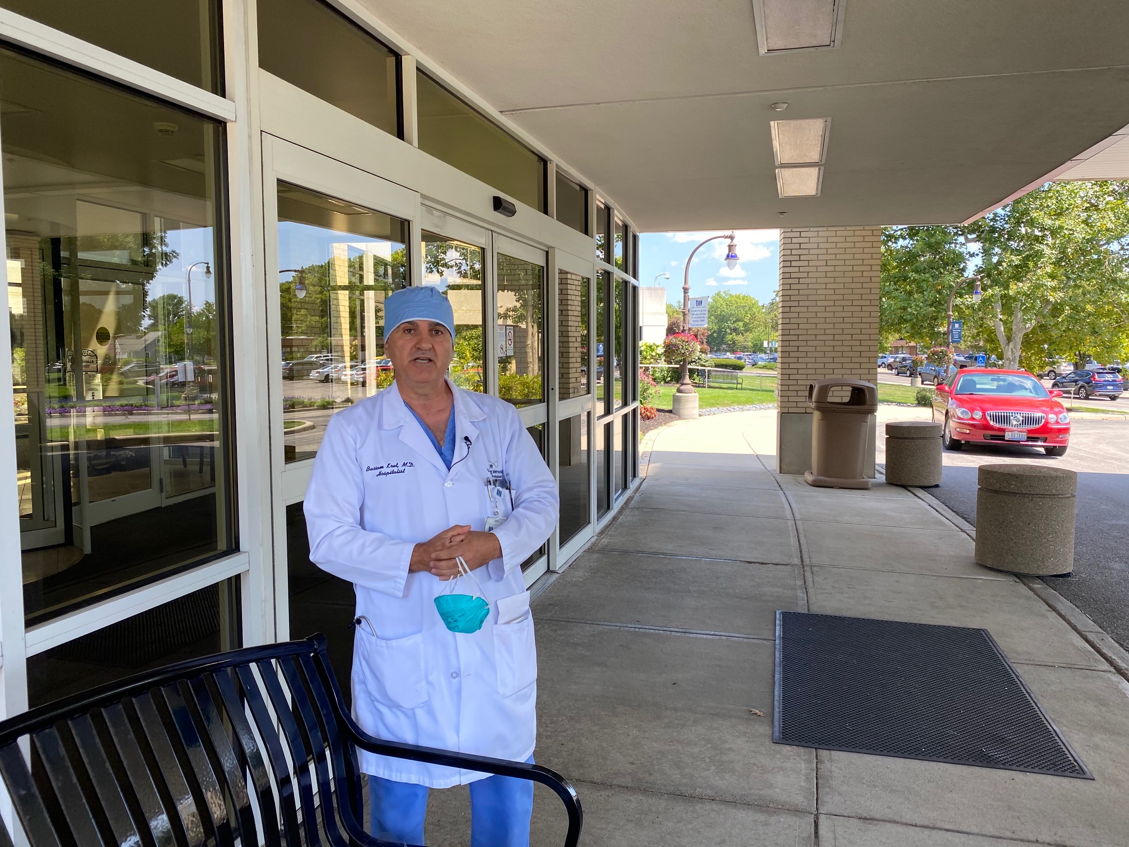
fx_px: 848
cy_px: 424
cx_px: 564
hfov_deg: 67.3
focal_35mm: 26
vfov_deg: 53.1
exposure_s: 1/279
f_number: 1.8
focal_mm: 4.25
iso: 32
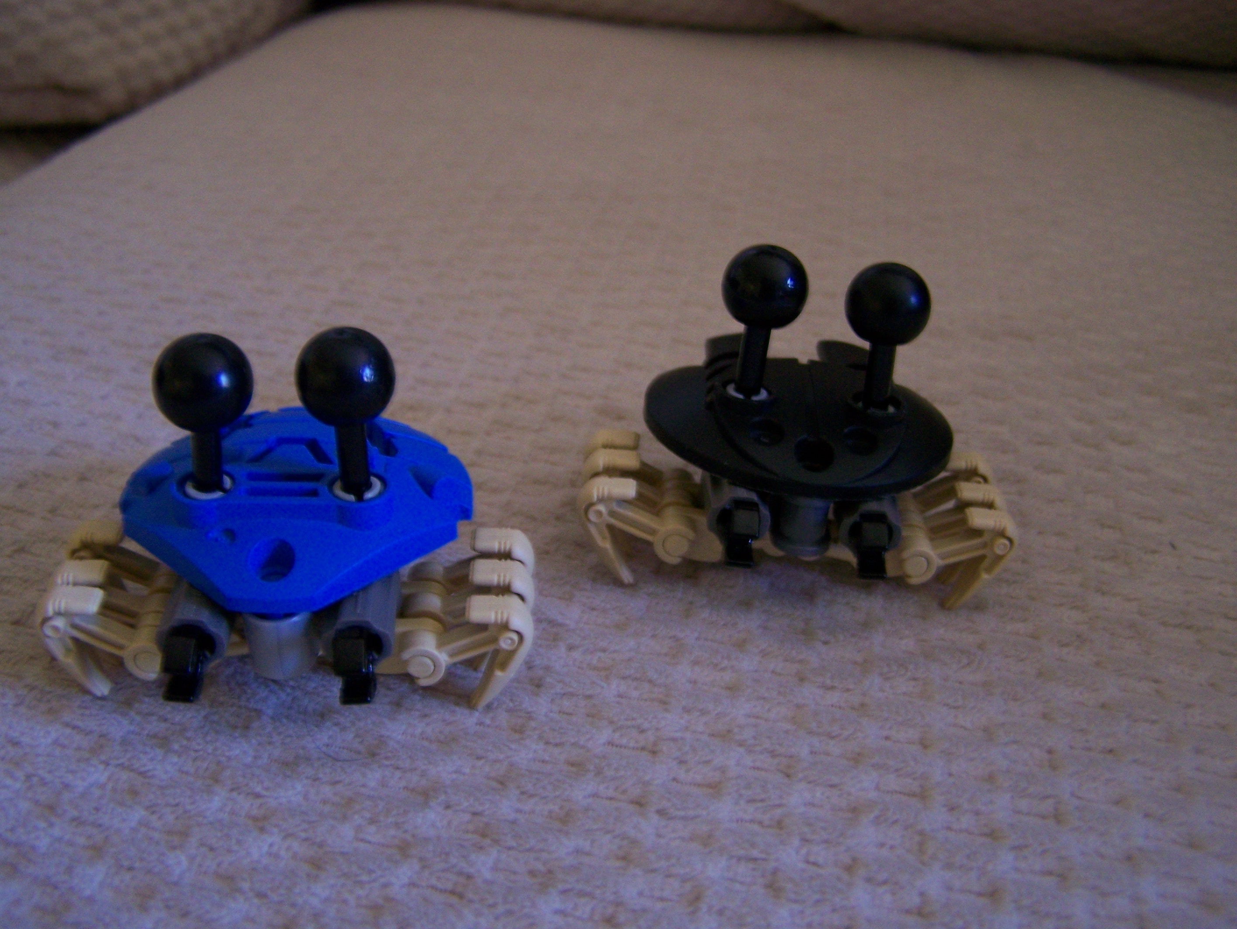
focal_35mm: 38
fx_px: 1359
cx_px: 618
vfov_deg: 37.8
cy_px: 464
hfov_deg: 48.9
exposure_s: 1/8
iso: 160
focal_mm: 6.3
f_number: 2.8
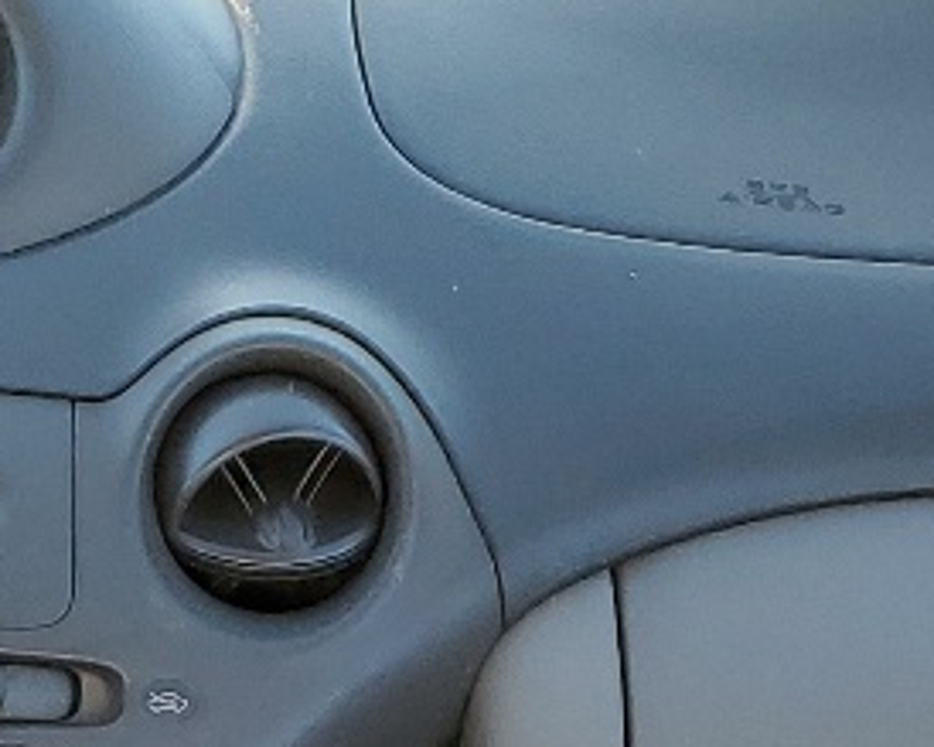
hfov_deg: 12.6
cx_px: -269
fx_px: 4090
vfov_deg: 9.4
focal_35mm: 148
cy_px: 1716
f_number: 1.5
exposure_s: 1/233
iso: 50
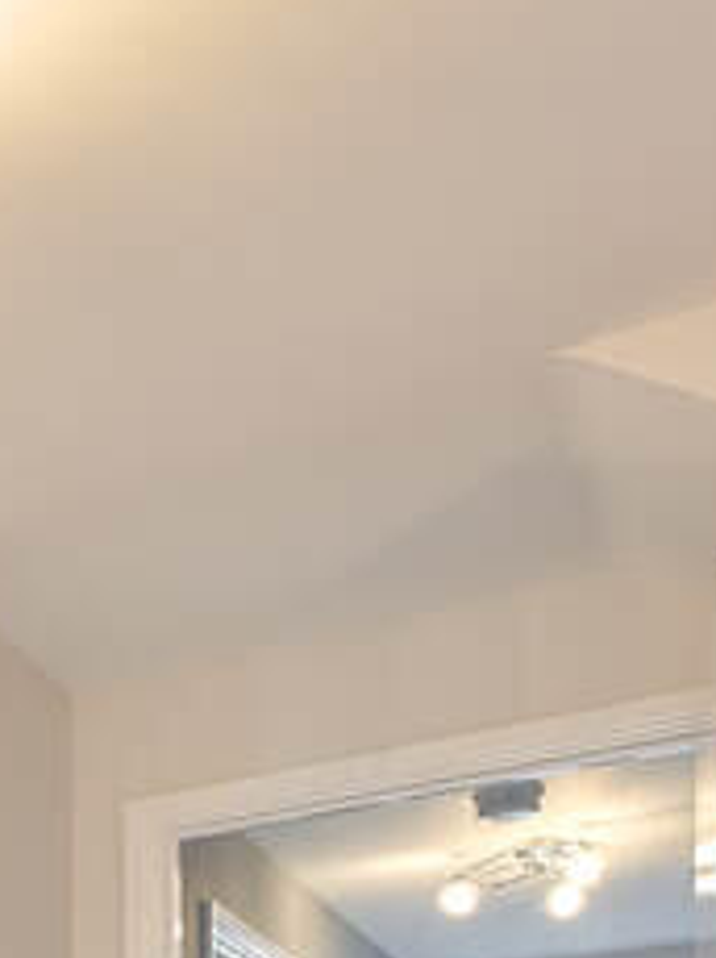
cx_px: -820
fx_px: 1658
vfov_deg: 26.4
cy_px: 1302
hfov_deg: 16.5
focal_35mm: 60
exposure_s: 1.6
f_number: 10
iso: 100
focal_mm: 14
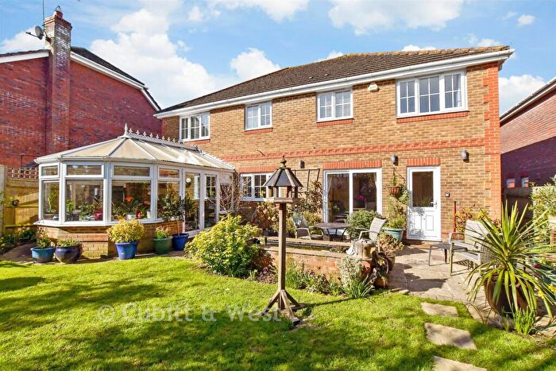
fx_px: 232
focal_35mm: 15
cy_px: 186
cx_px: 278
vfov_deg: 77.4
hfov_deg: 100.4
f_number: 8
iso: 400
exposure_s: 1/1600
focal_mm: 10
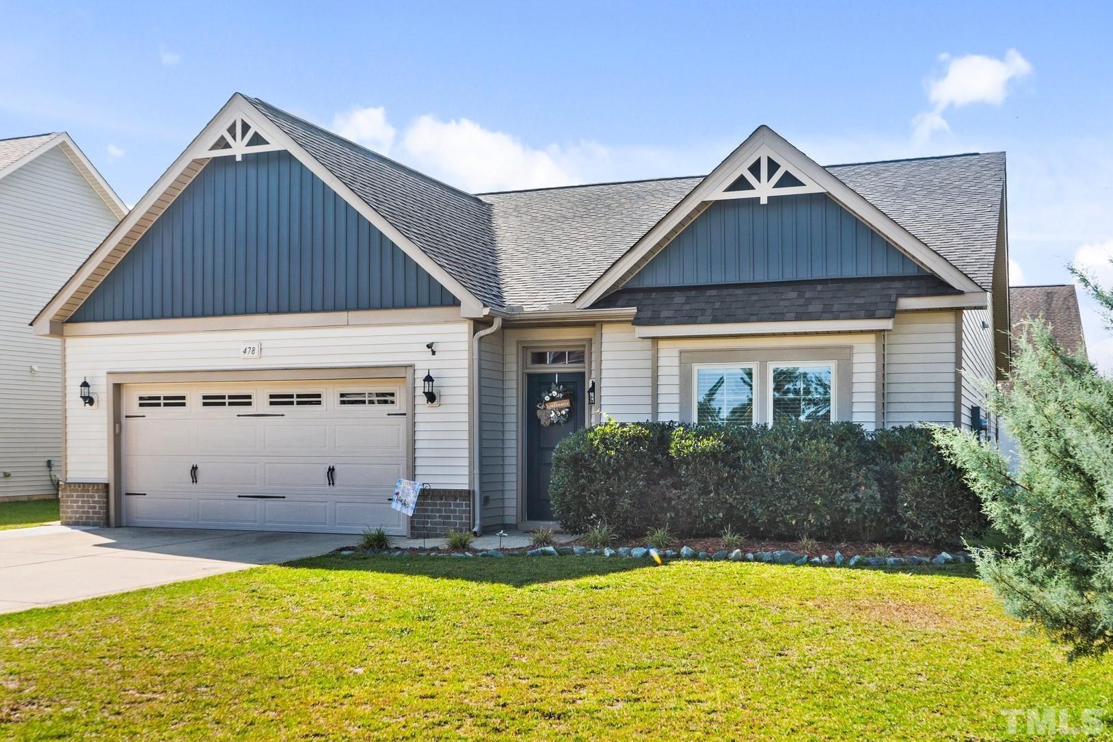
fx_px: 927
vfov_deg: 43.6
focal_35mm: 30
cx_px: 556
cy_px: 371
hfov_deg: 61.9
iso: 100
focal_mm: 30
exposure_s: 1/250
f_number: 8
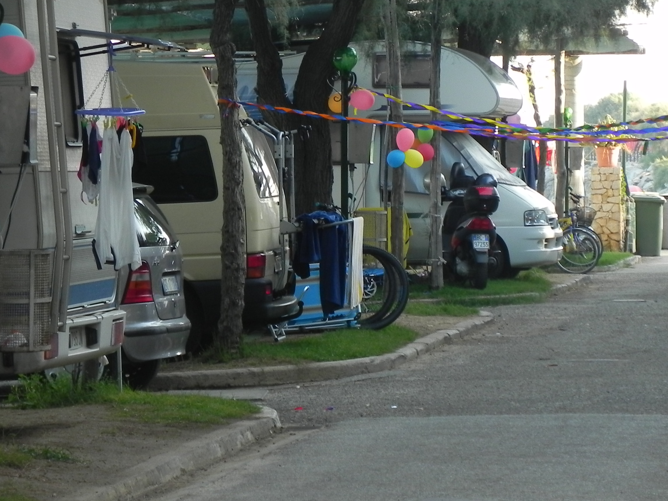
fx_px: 3589
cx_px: 450
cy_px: 288
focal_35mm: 186
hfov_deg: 10.6
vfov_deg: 8.0
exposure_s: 1/95.1
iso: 160
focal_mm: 20.8
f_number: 4
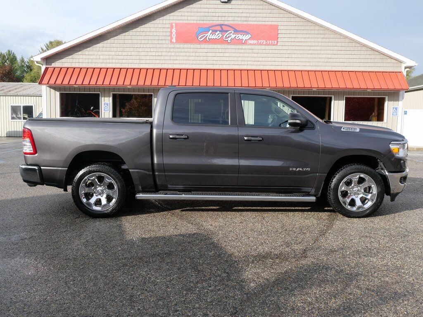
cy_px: 158
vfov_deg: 44.2
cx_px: 212
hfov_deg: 56.8
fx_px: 391
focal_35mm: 32
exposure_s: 1/320
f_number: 7.1
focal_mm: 16
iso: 200
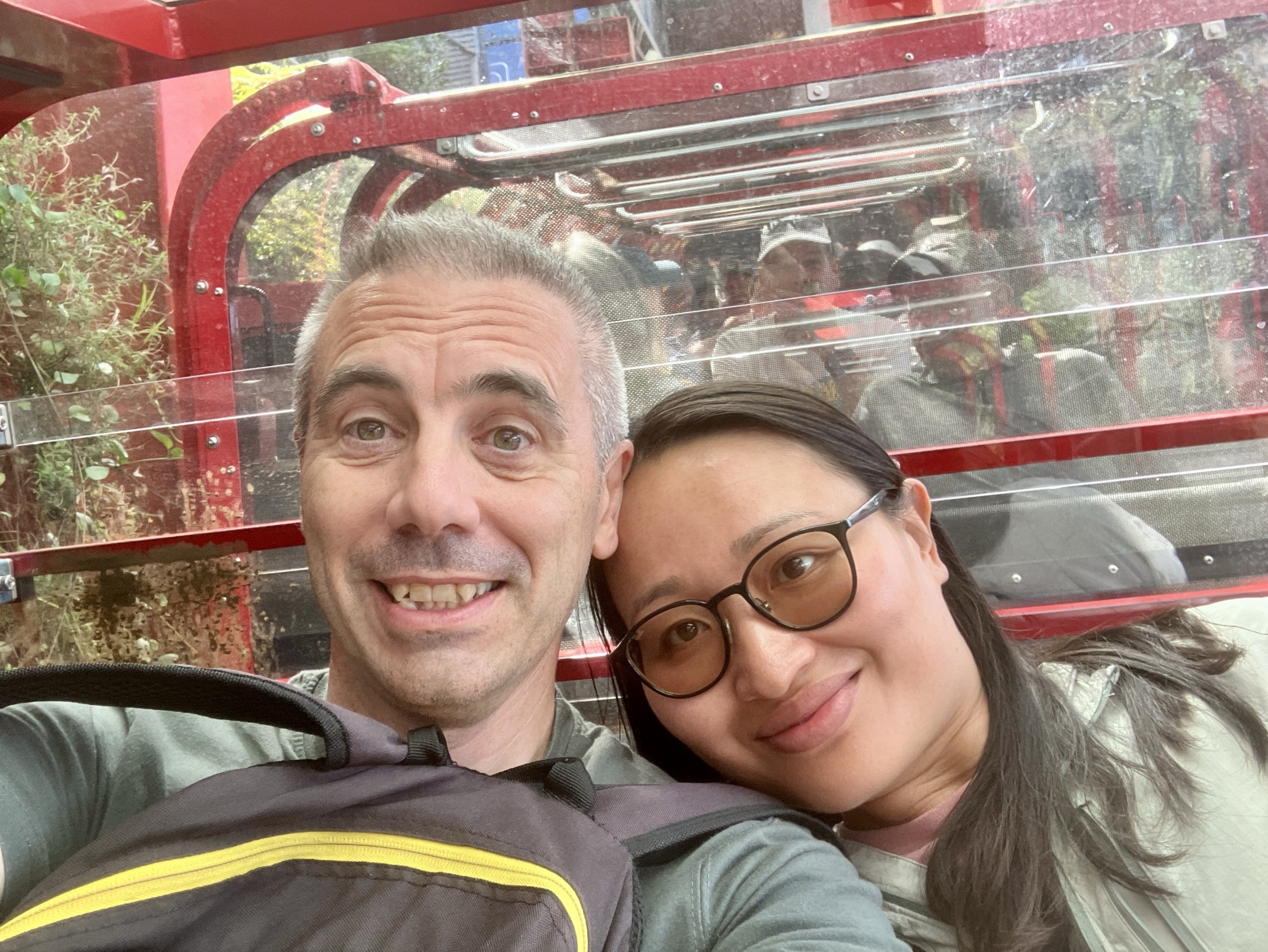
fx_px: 1173
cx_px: 634
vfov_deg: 44.2
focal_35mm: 32
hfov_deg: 56.8
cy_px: 476
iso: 80
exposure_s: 1/102
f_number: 2.2
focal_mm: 2.87
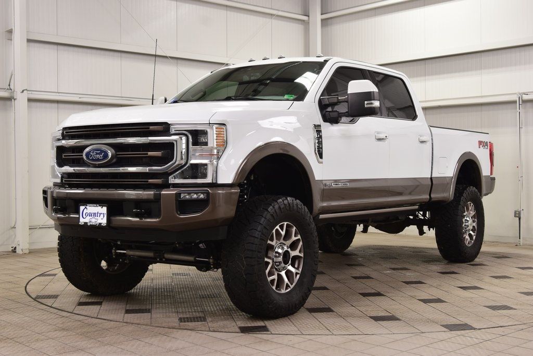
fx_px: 755
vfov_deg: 26.5
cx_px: 266
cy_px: 178
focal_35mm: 51
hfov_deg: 38.9
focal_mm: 34
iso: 500
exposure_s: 1/30
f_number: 7.1
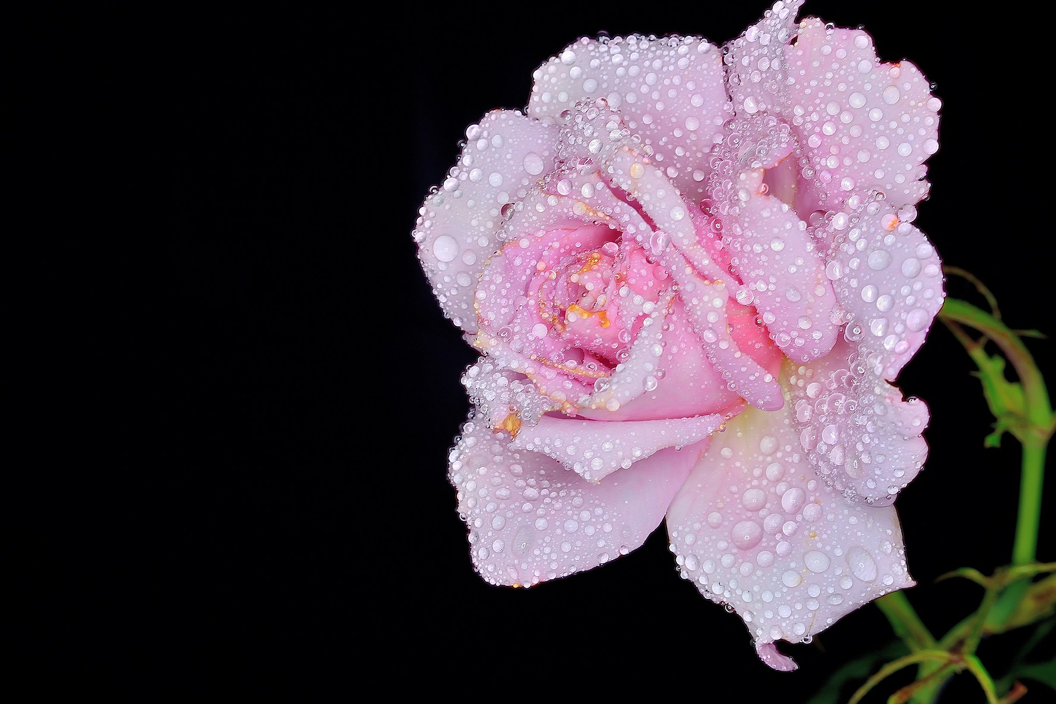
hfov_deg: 35.6
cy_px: 344
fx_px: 1643
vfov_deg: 24.2
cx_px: 523
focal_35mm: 56
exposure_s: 1/160
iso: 100
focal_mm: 50
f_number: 16
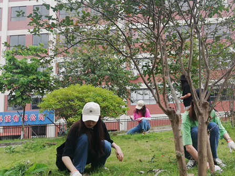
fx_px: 258
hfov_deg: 47.7
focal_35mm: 38
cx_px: 167
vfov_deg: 37.7
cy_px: 92
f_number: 2.2
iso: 50
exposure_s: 1/185
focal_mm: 3.81
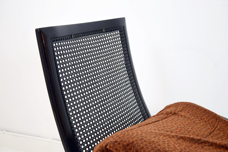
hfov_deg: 38.9
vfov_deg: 26.5
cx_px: 114
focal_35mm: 51
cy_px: 76
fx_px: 323
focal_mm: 34
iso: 400
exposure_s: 1/100
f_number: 5
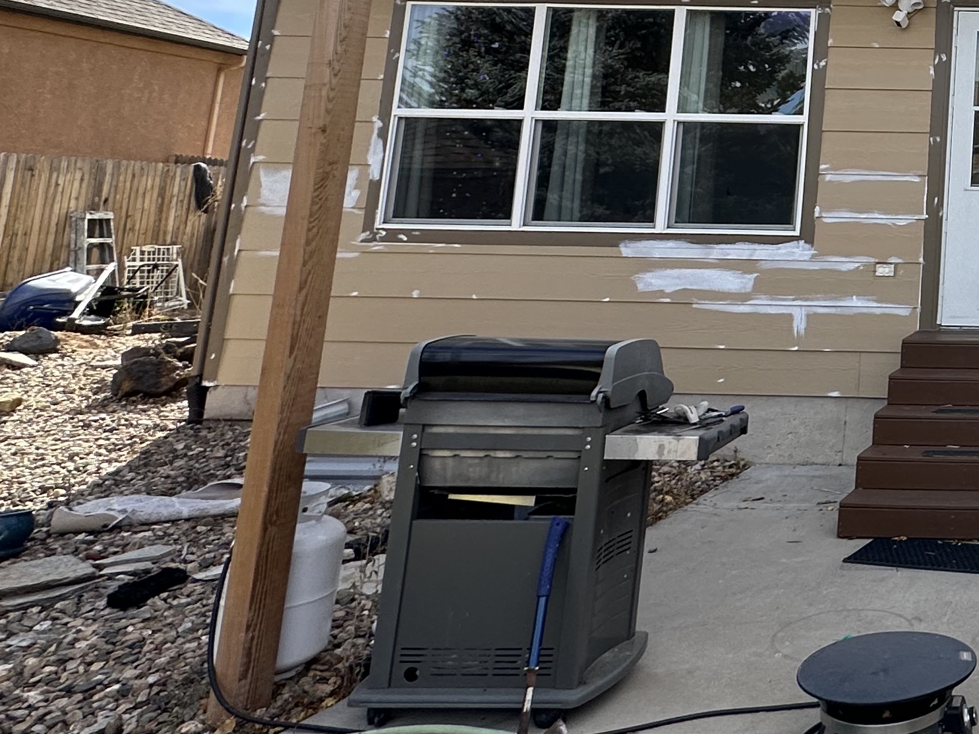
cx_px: 1183
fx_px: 1075
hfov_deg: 37.0
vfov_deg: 35.2
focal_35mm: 38
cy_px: 55
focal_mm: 2.22
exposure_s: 1/744
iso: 40
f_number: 2.2
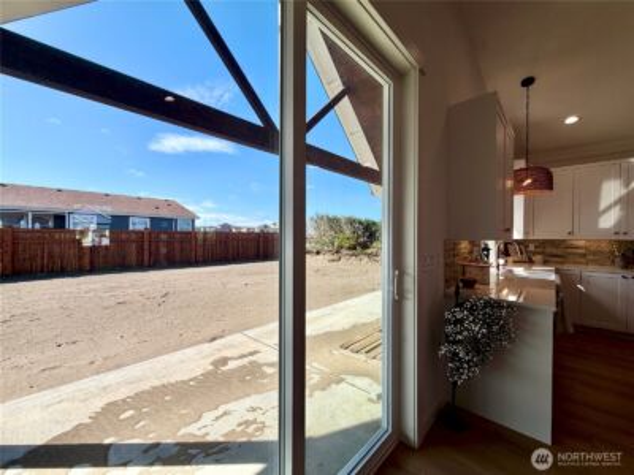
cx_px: 317
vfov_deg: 85.7
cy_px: 238
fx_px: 256
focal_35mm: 14
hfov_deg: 102.1
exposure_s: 1/770
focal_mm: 2.22
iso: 40
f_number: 2.2
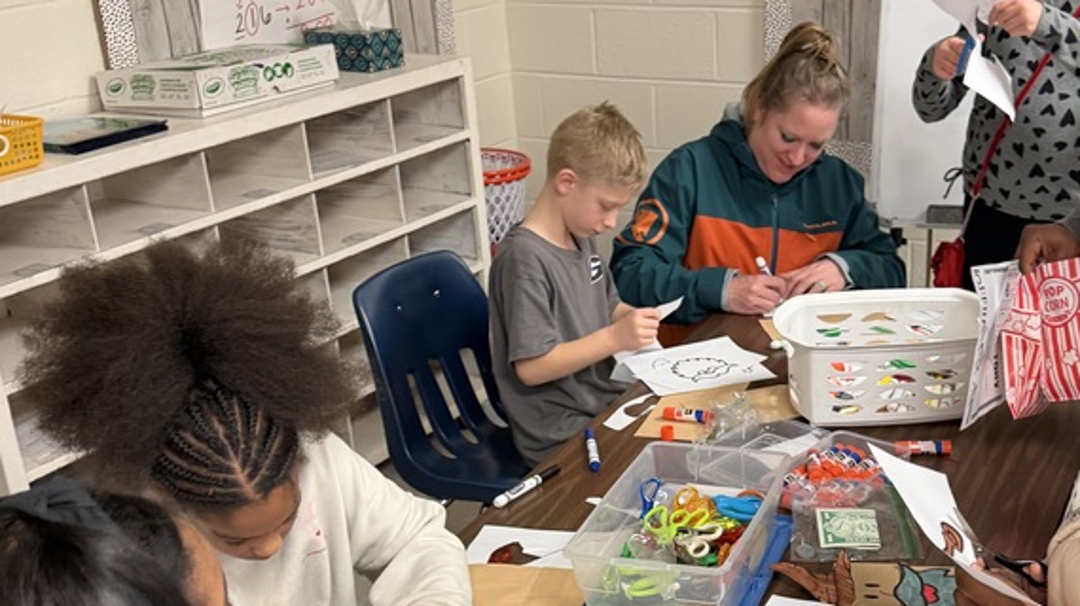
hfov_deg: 43.6
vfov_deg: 25.1
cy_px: 468
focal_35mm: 47
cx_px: 640
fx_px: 1345
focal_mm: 6.76
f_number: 1.78
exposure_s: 1/60
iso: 320
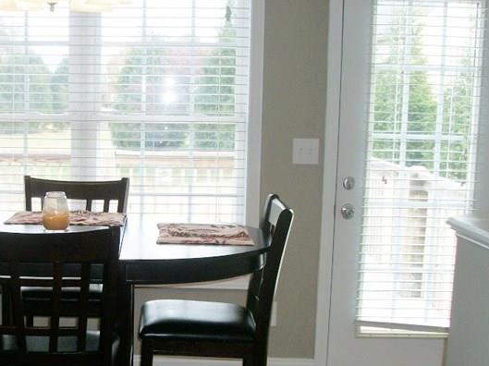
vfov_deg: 23.5
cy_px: 250
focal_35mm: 62
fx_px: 875
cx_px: 96
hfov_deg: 30.4
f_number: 2.9
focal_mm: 5.7
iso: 80
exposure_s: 1/80
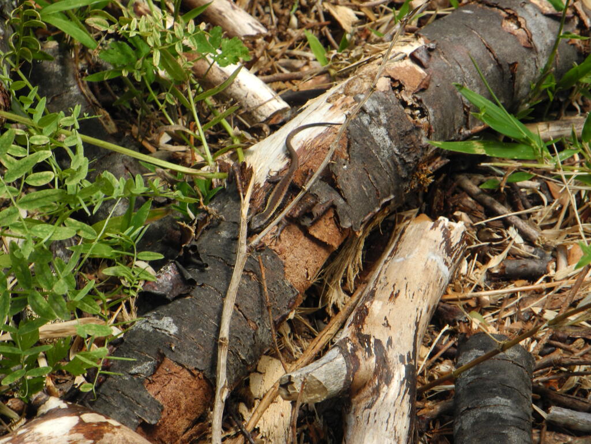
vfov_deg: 7.4
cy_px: 222
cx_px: 296
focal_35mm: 200
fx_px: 3415
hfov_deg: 9.9
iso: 100
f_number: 5.6
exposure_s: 1/50
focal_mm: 42.6
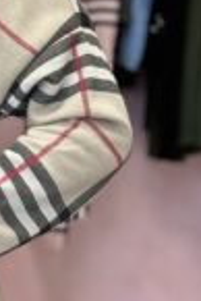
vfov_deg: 23.6
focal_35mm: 86
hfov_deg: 15.1
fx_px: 718
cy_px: 187
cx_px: -73
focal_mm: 2.69
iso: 100
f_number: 1.9
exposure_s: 1/50
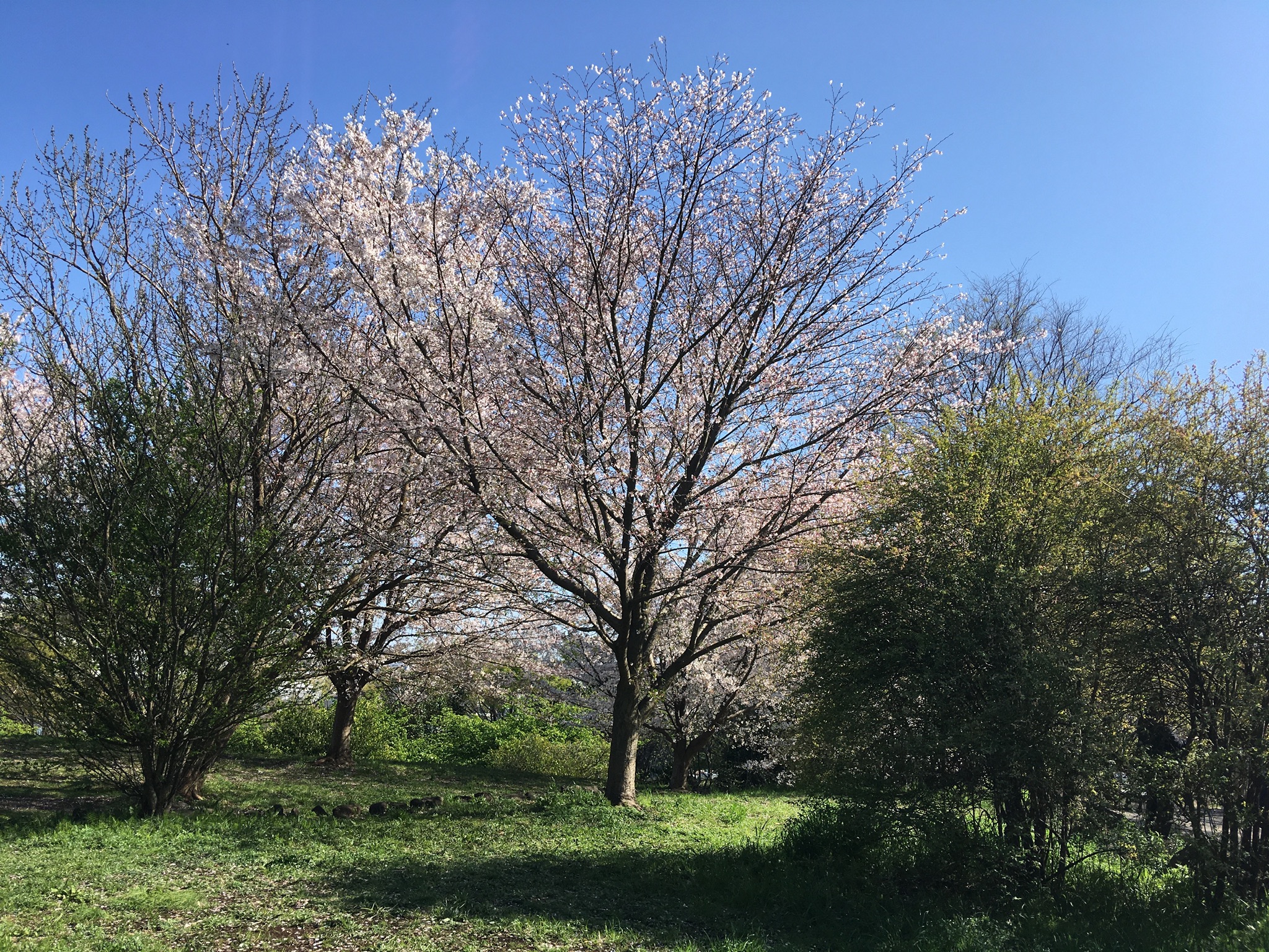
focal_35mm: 29
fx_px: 1063
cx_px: 634
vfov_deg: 48.2
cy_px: 476
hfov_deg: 61.7
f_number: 2.2
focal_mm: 4.15
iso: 25
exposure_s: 1/1054
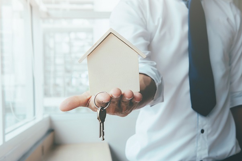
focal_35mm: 54
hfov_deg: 36.9
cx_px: 123
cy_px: 81
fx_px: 363
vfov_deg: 25.0
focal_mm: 35
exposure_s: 1/125
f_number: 6.4
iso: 400
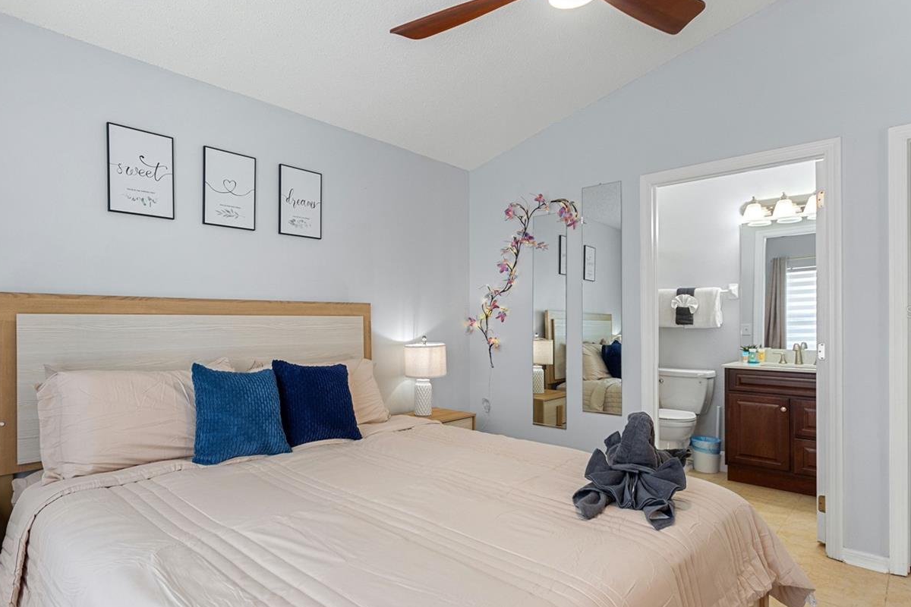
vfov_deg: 61.9
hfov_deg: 83.0
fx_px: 506
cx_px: 367
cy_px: 312
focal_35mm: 20
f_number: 4.5
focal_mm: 10
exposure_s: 1/15
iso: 400
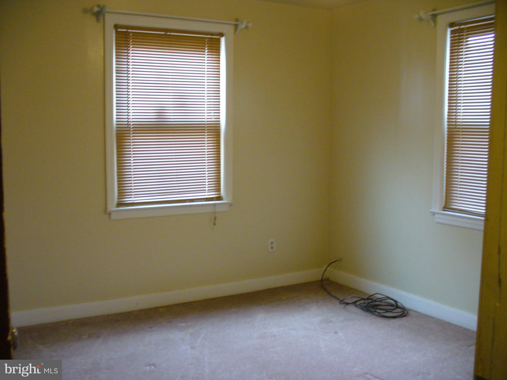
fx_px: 542
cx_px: 254
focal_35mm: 37
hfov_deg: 50.1
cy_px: 190
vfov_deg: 38.7
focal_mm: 6.1
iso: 200
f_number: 2.8
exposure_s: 1/10
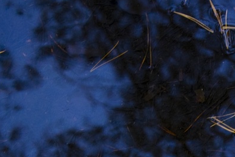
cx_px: 268
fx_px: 1312
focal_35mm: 201
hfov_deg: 10.1
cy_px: 242
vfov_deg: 6.7
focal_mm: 38
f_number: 5.6
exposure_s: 1/60
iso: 200
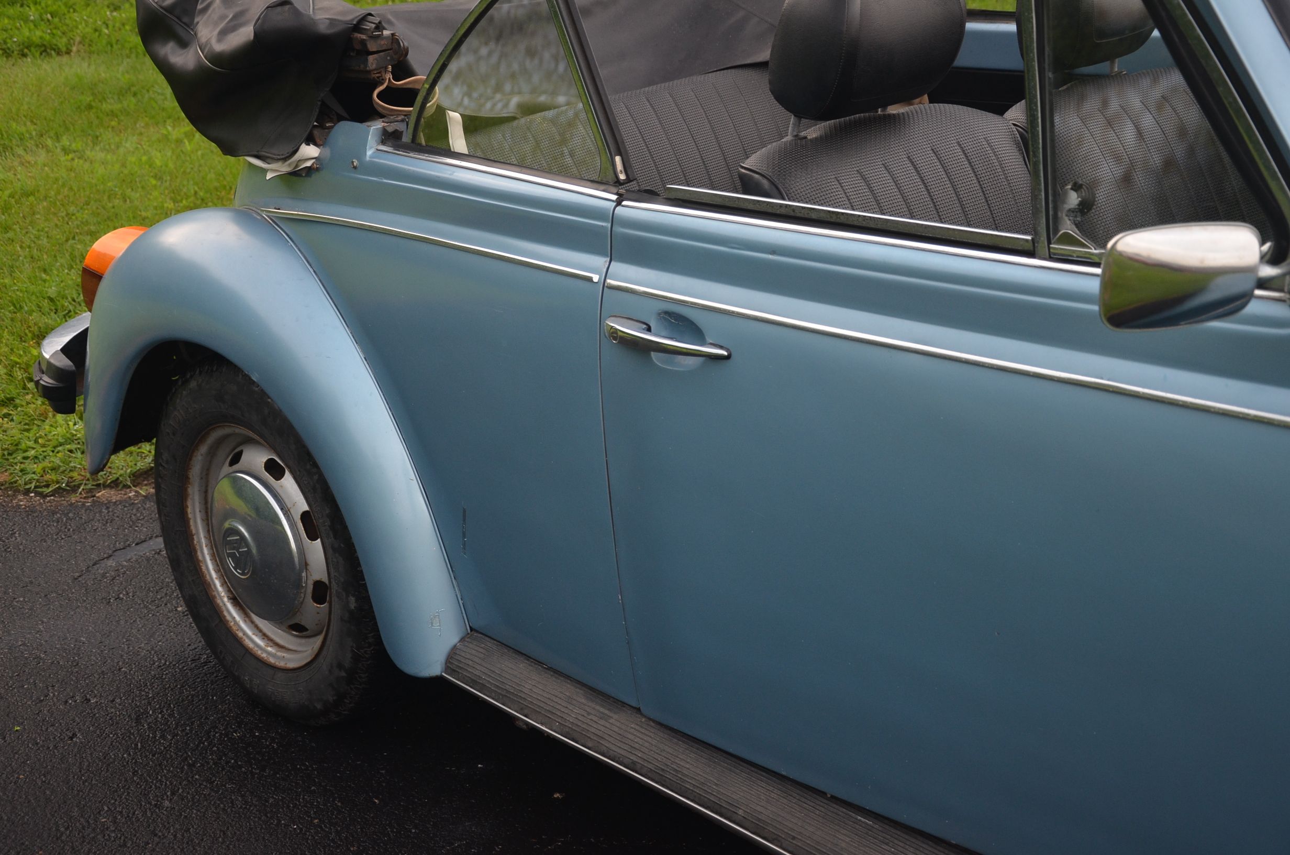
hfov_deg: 37.9
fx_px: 1877
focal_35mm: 52
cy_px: 428
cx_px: 645
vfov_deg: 25.6
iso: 500
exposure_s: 1/60
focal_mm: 35
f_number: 4.5
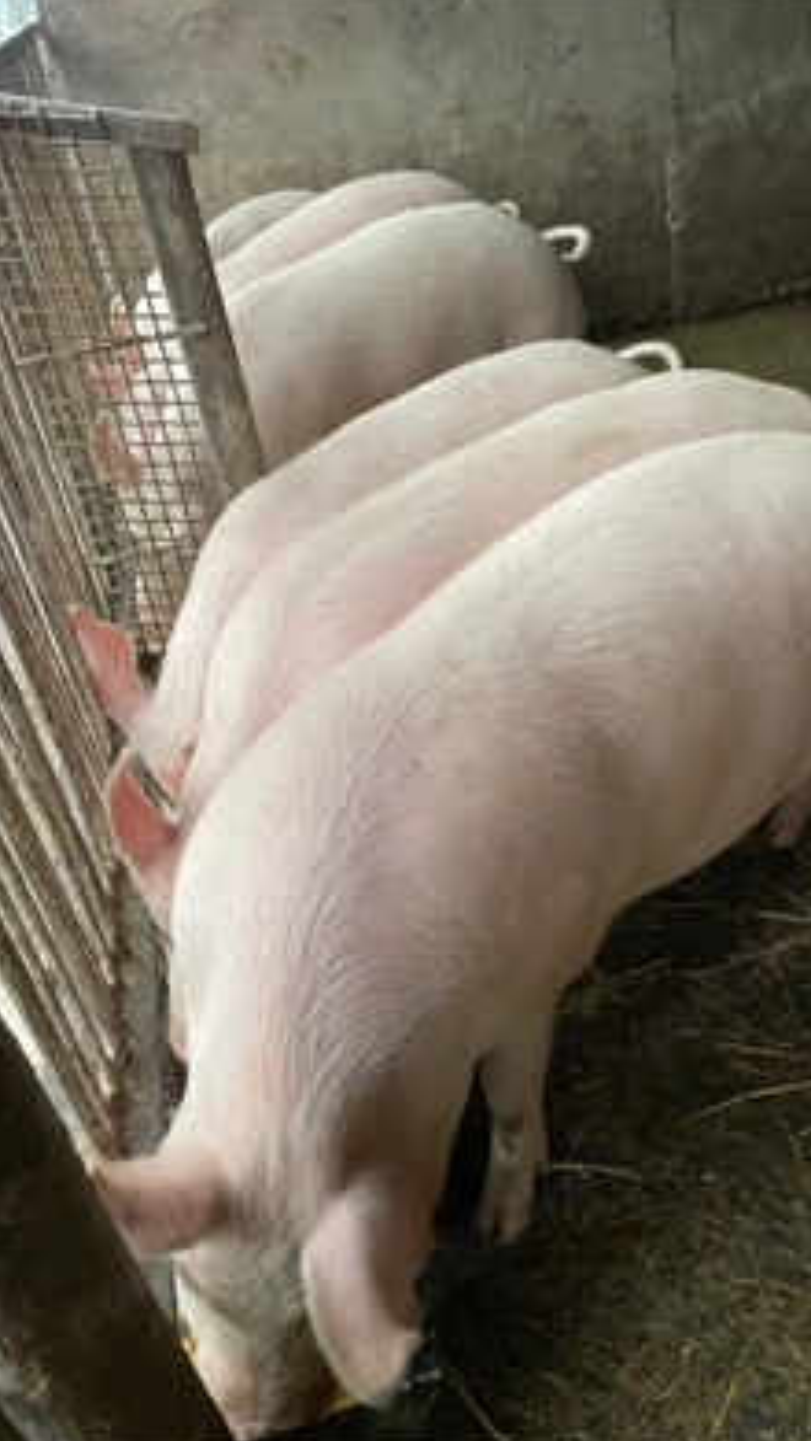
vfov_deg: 66.1
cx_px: 546
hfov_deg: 39.7
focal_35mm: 29
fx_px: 1108
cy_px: 719
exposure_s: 1/60
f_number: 1.6
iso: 320
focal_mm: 4.2
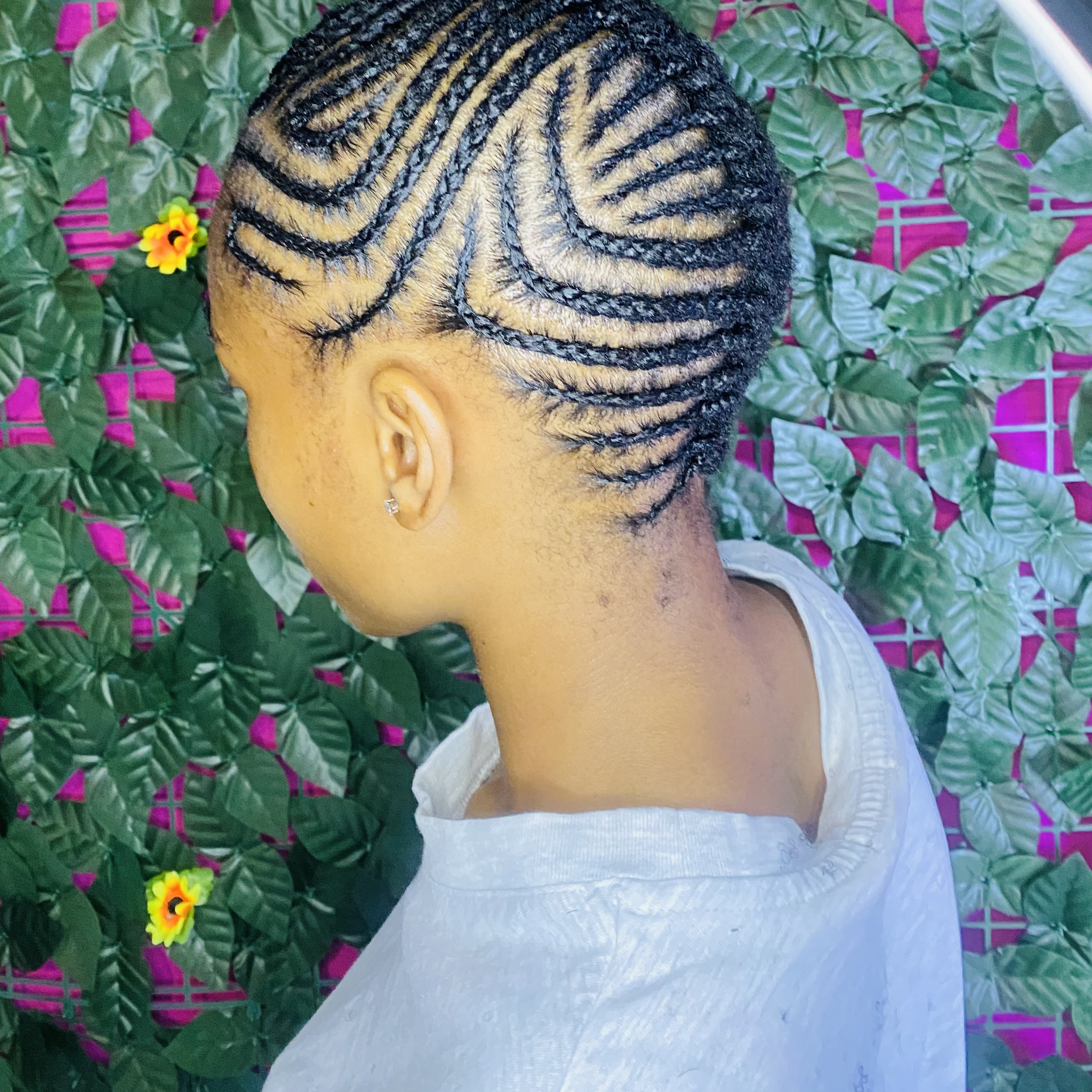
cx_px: 474
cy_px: 265
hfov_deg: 44.8
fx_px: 1321
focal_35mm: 37
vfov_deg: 43.4
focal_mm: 4.25
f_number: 1.8
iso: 400
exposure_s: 1/33
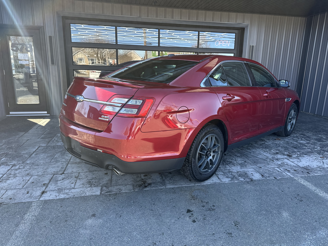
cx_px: 164
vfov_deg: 56.8
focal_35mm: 24
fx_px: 227
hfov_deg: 71.6
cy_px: 123
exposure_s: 1/441
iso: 80
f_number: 1.78
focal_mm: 6.86
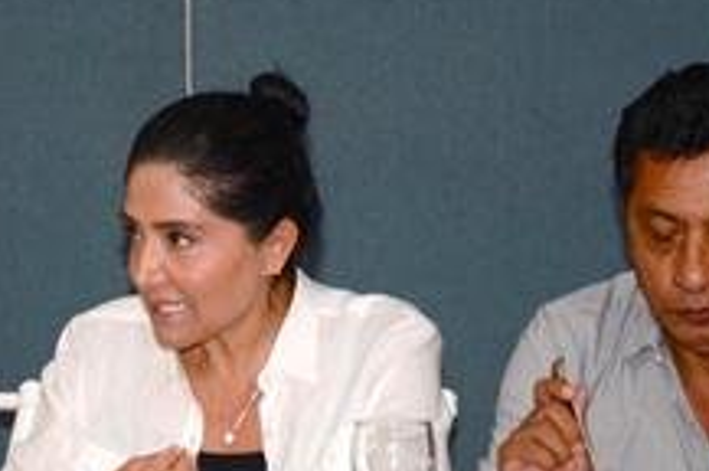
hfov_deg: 6.3
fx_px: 6392
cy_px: 306
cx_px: 180
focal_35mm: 325
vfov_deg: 4.2
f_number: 5.6
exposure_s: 1/80
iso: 400
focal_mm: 105
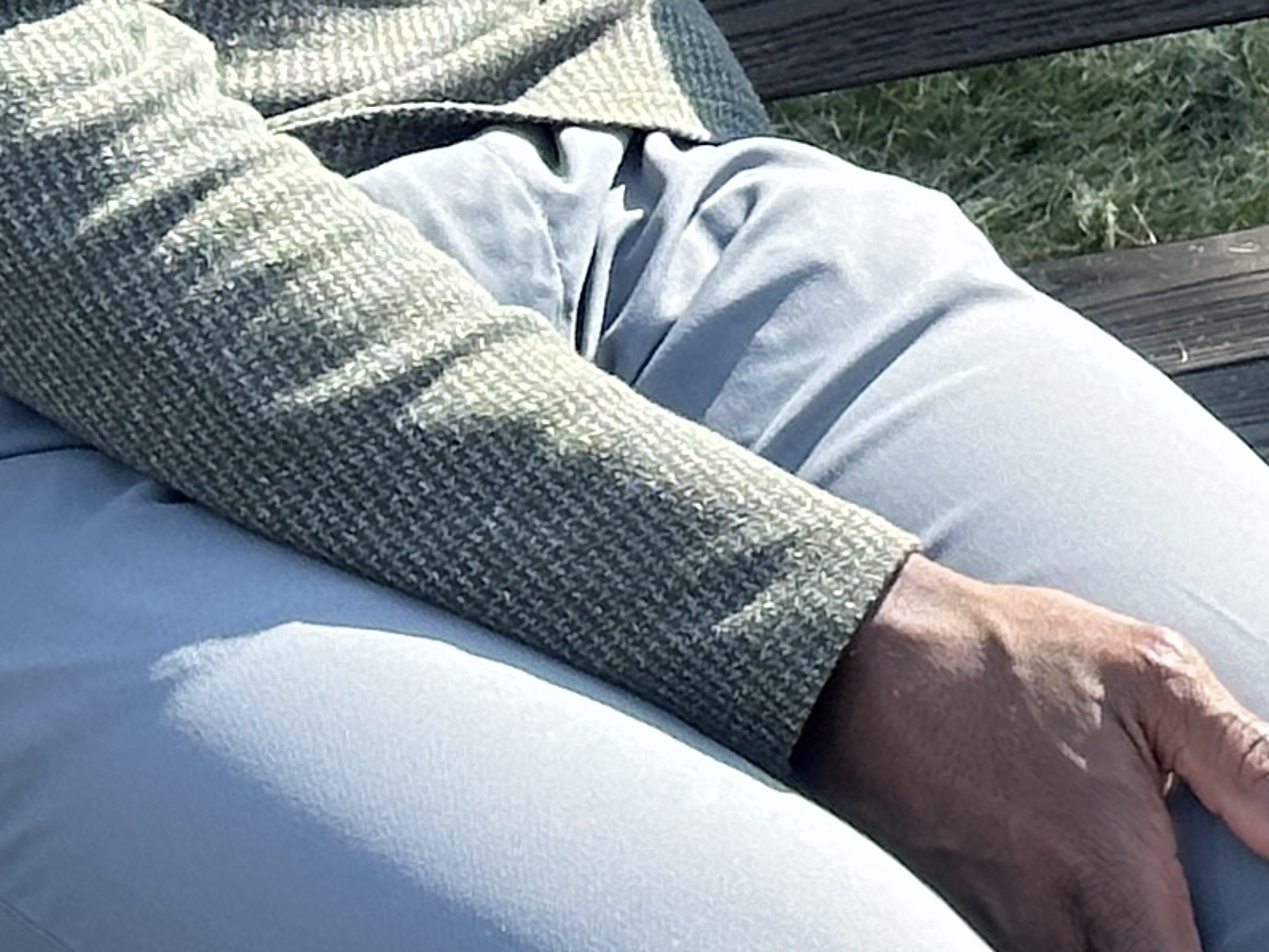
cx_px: 1974
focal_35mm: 243
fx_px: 8908
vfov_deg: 6.0
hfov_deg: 8.0
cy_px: -729
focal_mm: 6.86
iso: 64
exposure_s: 1/1414
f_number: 1.78
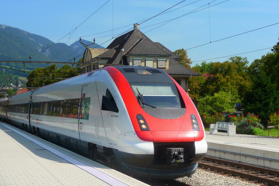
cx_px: 119
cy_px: 118
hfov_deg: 28.8
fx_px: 543
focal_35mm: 70
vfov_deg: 19.4
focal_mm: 9.3
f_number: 4.3
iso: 100
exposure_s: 1/640
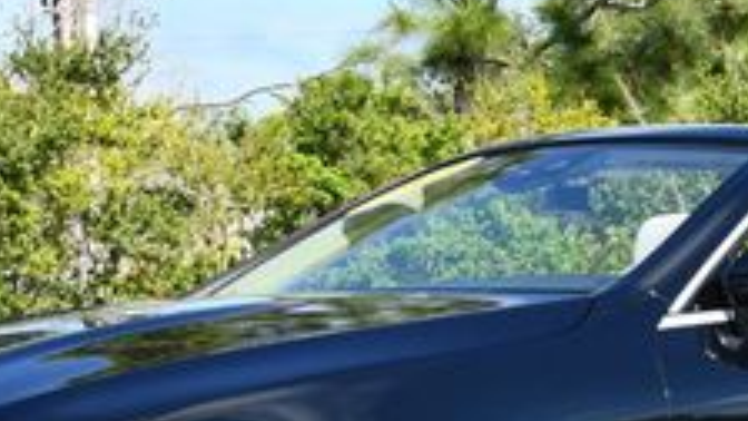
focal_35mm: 156
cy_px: 234
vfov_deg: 7.8
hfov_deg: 13.8
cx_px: 508
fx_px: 3094
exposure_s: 1/250
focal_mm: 26
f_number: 8
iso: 180
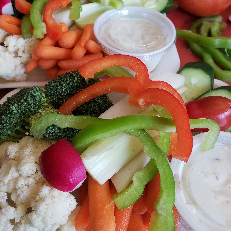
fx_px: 242
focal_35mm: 32
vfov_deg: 51.1
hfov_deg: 51.1
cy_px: 108
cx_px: 117
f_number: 2.4
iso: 80
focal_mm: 4.3
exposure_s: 1/60
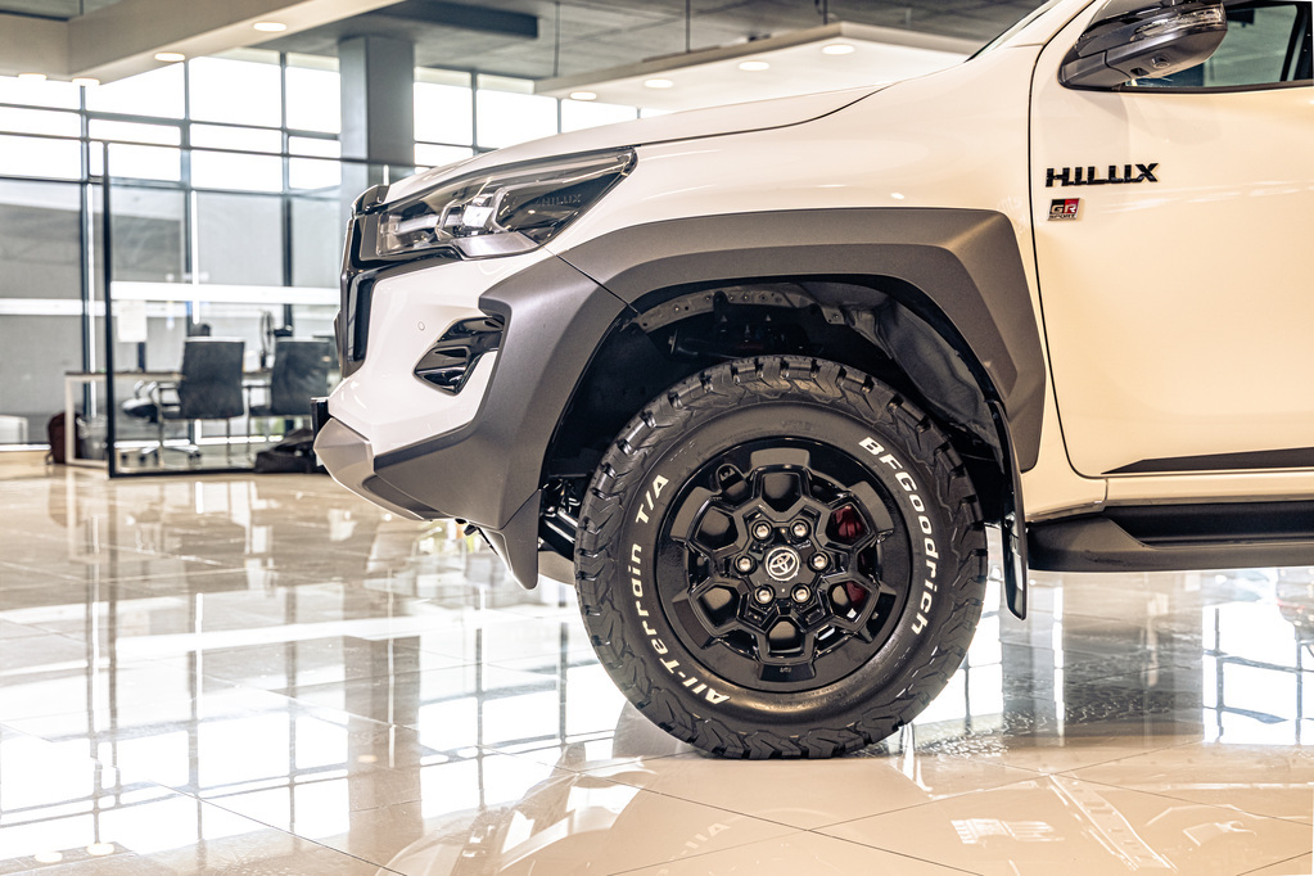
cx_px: 657
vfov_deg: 27.5
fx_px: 1788
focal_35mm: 49
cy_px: 438
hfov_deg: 40.3
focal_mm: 49
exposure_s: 1/125
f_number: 4.5
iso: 500
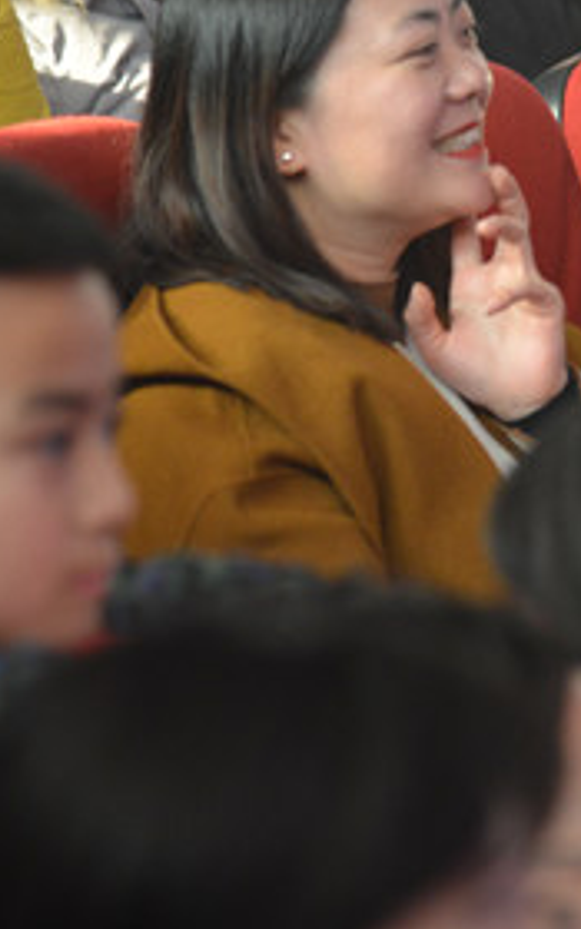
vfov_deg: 6.9
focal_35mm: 306
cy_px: 287
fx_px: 7752
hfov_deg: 4.3
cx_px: 827
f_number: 4
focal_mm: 120
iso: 1600
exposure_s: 1/50
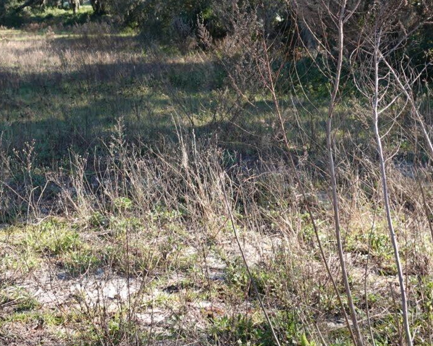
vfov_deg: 28.0
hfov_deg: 34.3
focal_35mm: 52
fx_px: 666
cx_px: 56
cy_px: 33
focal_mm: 8.8
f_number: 2.8
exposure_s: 1/250
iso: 100
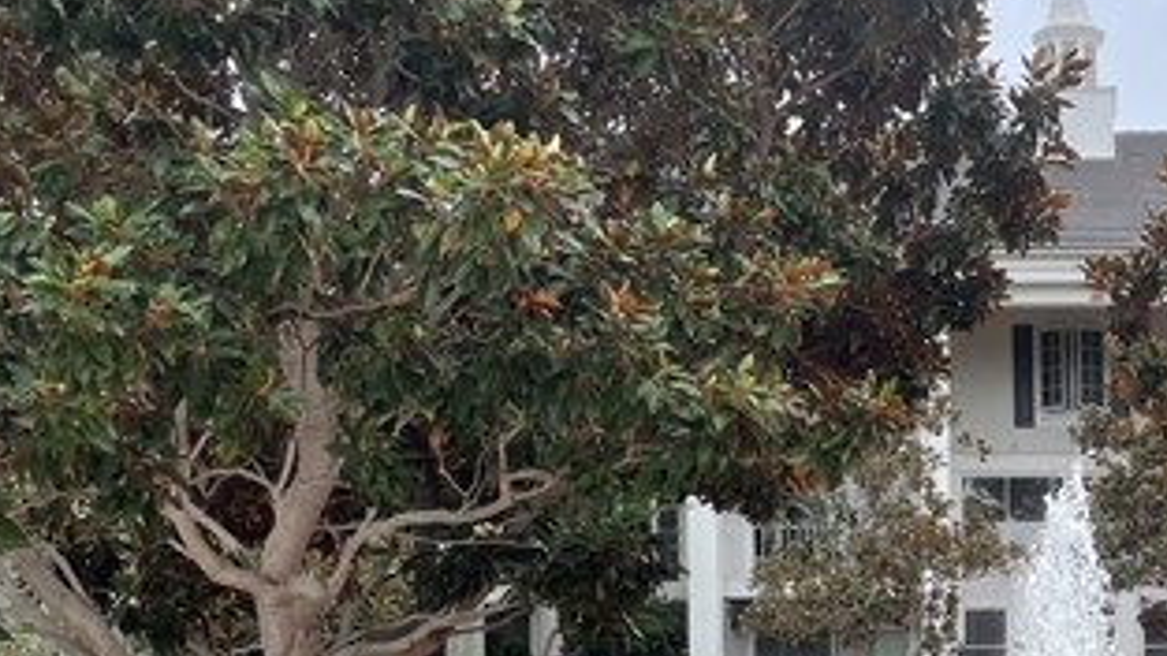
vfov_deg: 20.0
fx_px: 1795
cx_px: 1152
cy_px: 686
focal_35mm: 58
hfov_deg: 33.2
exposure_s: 1/903
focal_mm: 4.2
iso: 32
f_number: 1.6
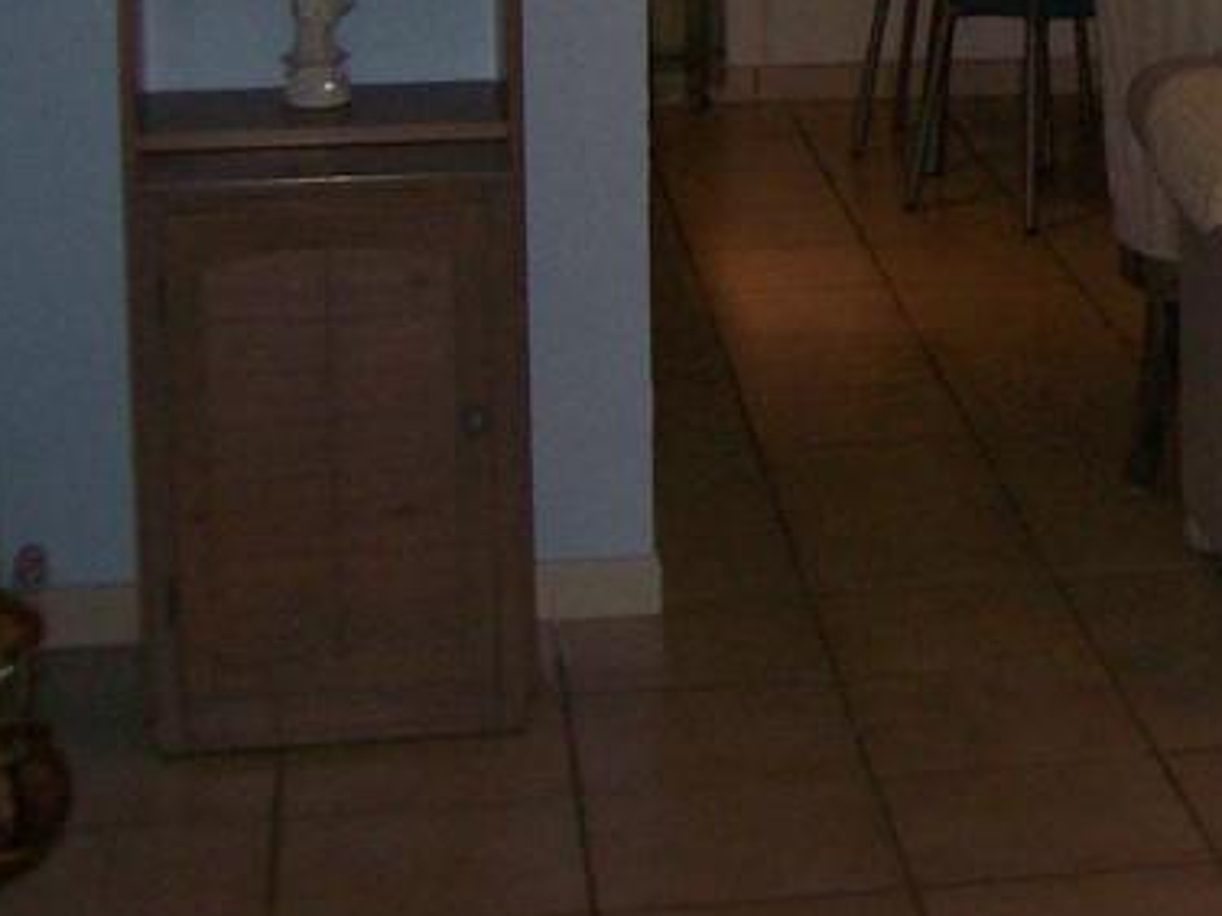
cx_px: 1495
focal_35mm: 98
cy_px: -296
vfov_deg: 14.4
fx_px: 3460
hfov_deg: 18.9
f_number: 2.7
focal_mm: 6
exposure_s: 1/64
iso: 140
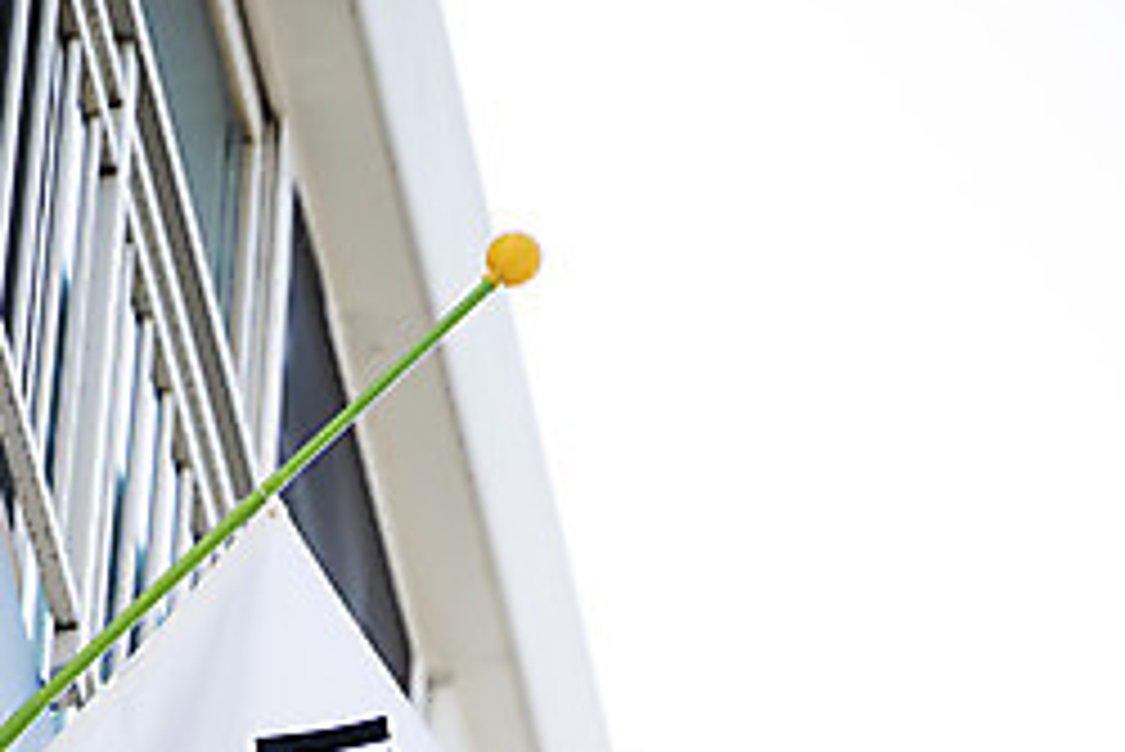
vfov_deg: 2.9
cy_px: 820
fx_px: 15008
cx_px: 412
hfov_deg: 4.3
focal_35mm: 480
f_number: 2.8
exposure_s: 1/2000
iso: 200
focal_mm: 200
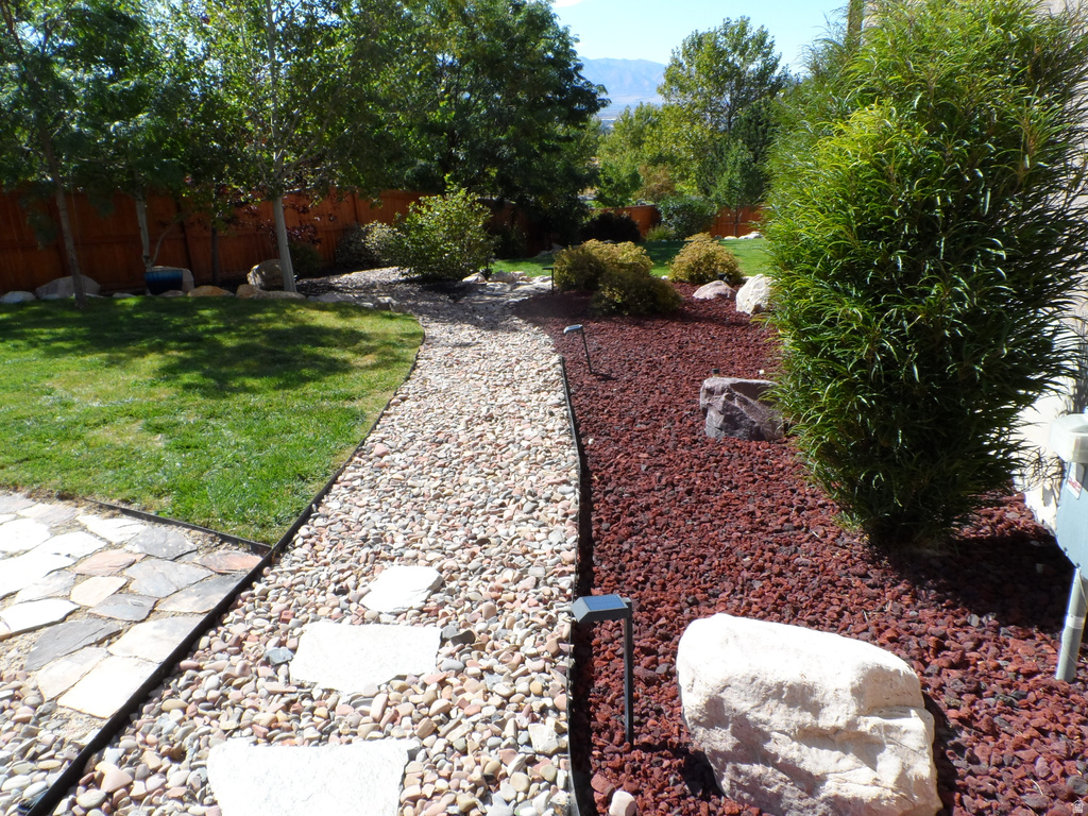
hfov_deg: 71.6
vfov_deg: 56.8
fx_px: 754
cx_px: 544
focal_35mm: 24
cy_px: 408
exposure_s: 1/350
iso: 80
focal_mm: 4
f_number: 4.5
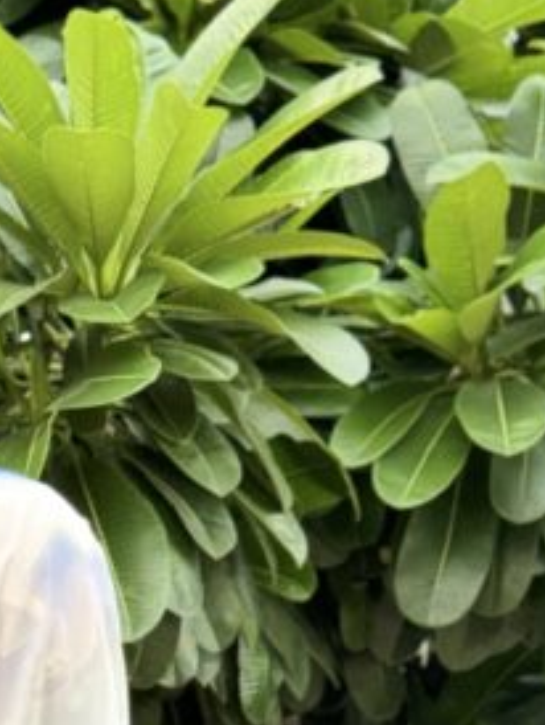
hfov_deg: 10.4
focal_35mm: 140
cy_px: 945
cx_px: -153
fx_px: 2934
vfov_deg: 13.6
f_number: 1.78
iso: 64
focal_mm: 6.76
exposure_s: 1/372
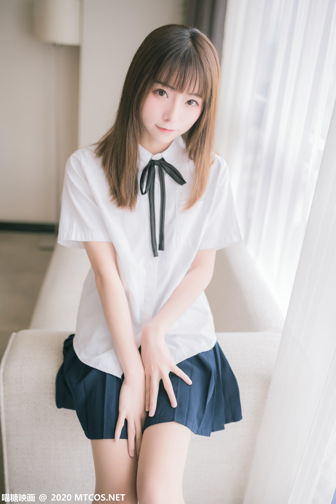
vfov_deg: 54.4
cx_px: 168
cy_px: 252
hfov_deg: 37.9
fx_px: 490
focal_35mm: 35
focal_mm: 35
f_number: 1.8
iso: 640
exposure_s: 1/160
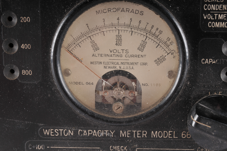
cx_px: 114
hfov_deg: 24.6
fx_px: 520
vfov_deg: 16.5
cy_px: 76
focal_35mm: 82
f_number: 20
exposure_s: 1/250
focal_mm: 55
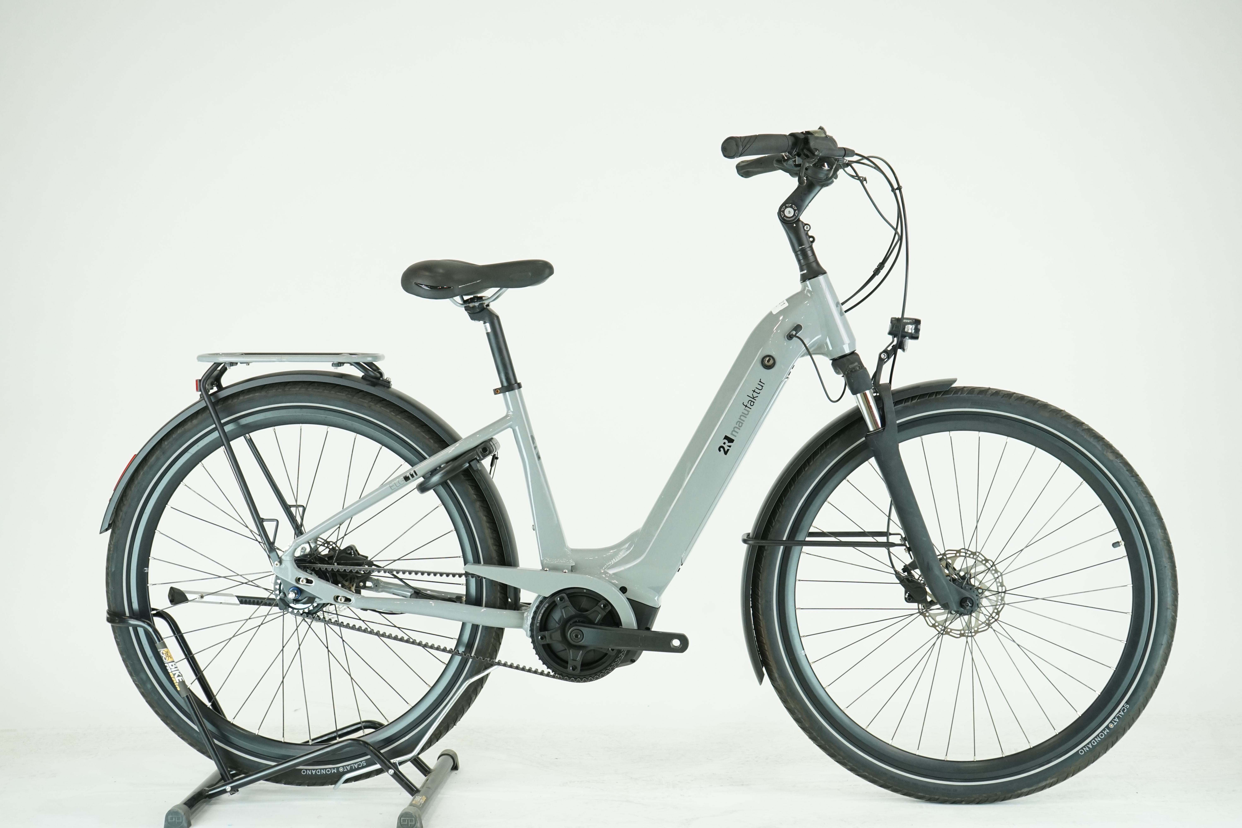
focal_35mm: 50
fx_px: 1725
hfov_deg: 39.6
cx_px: 621
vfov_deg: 27.0
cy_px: 414
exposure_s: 1/200
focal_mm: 50
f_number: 5.6
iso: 1600
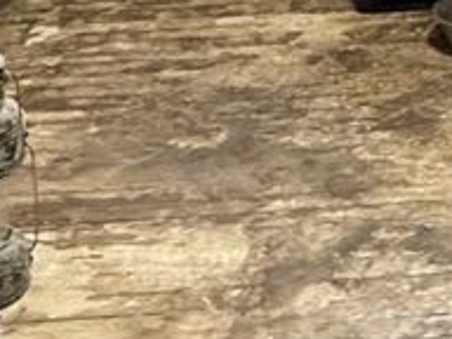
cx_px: 480
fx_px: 1371
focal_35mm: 105
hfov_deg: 18.1
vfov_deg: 11.9
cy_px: -428
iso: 640
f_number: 2.2
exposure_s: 1/60
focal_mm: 2.22
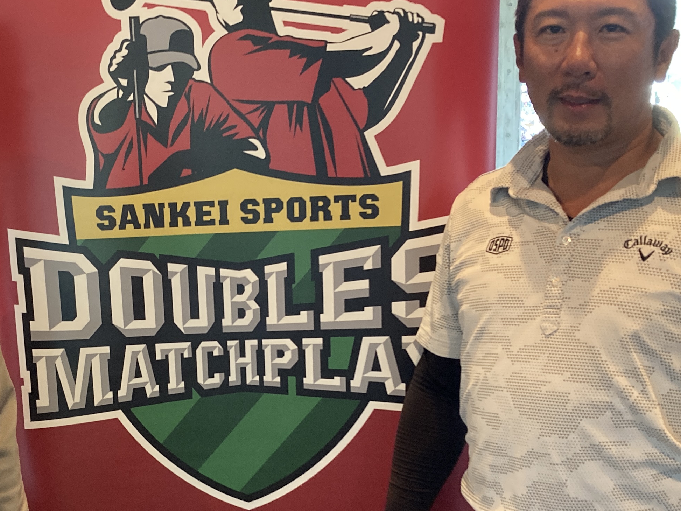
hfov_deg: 32.9
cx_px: 211
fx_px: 1141
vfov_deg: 25.0
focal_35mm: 58
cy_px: 379
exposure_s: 1/50
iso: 160
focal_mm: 3.99
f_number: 1.8
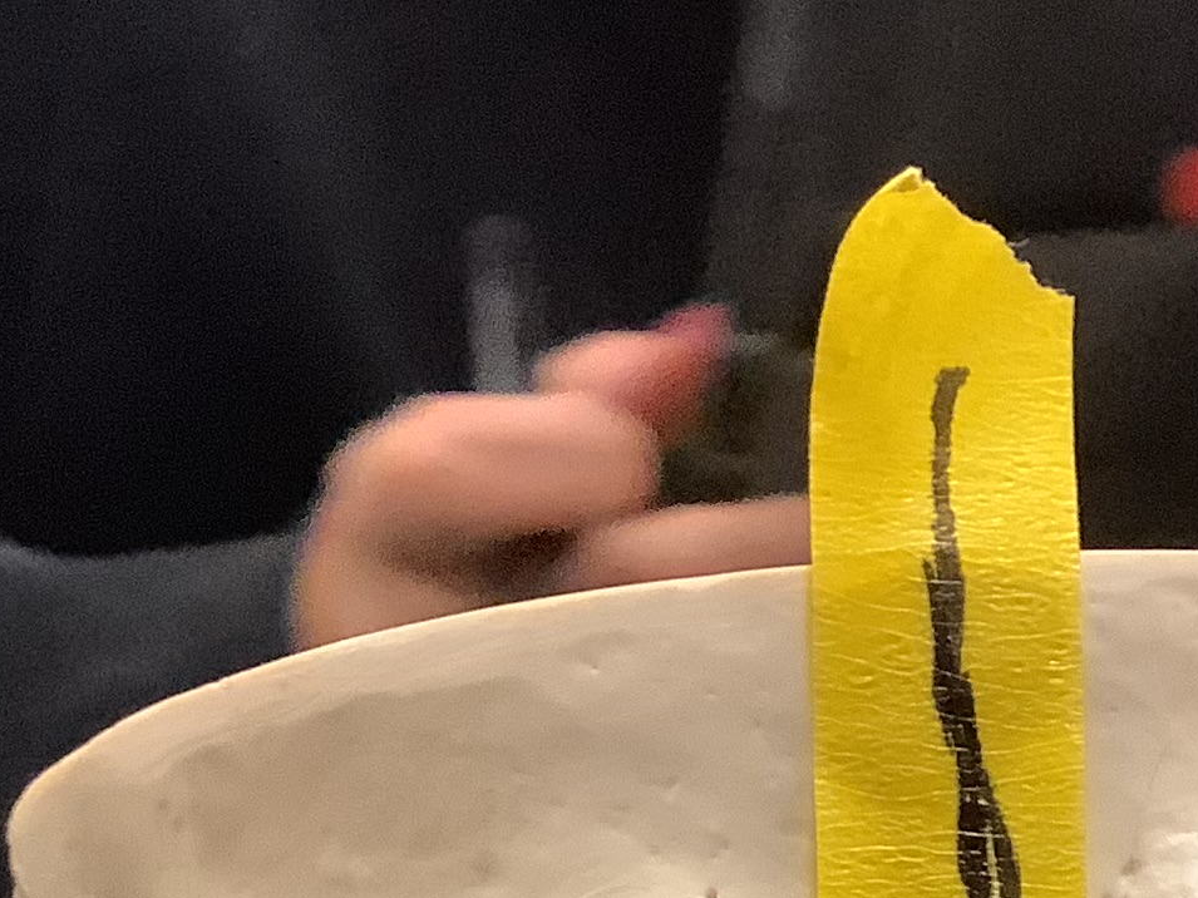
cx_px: 1051
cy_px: 1435
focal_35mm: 106
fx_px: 3668
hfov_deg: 18.3
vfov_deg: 13.0
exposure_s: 1/40
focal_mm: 3.3
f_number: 2.4
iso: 250
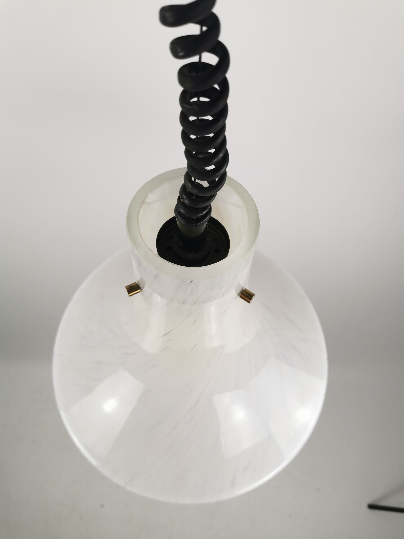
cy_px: 270
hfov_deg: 51.4
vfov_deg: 65.3
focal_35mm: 27
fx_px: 420
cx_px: 202
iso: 50
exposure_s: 1/100
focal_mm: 5.56
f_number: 1.6
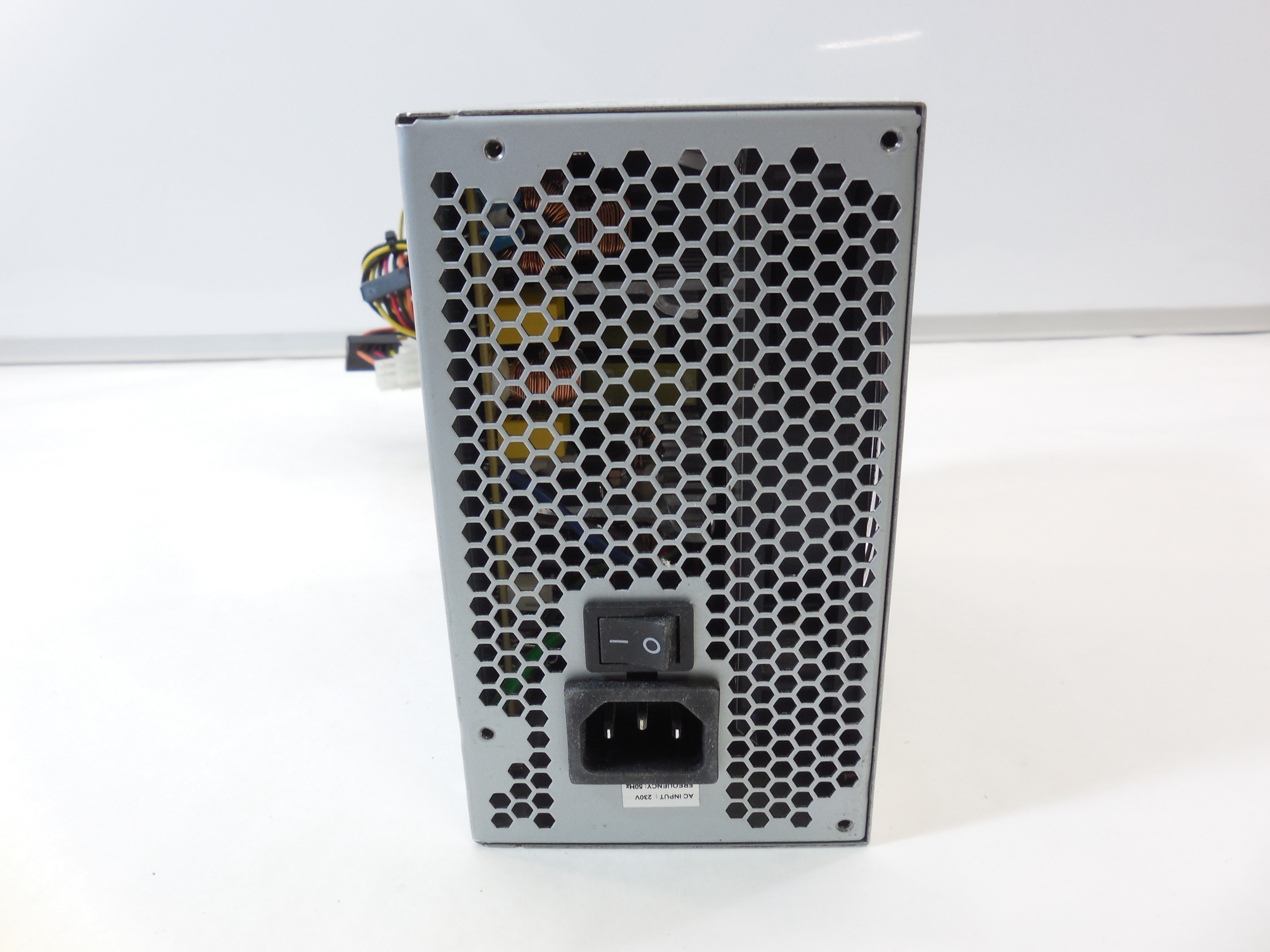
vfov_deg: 53.1
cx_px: 635
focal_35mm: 26
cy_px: 476
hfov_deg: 67.3
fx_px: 954
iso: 140
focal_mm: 4.6
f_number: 3.5
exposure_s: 1/30
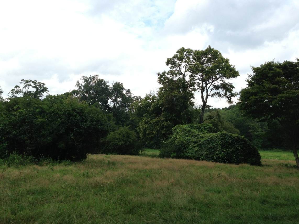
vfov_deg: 38.6
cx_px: 142
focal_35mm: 37
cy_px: 108
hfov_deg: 50.1
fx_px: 320
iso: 50
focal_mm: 4.13
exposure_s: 1/985
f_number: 2.4
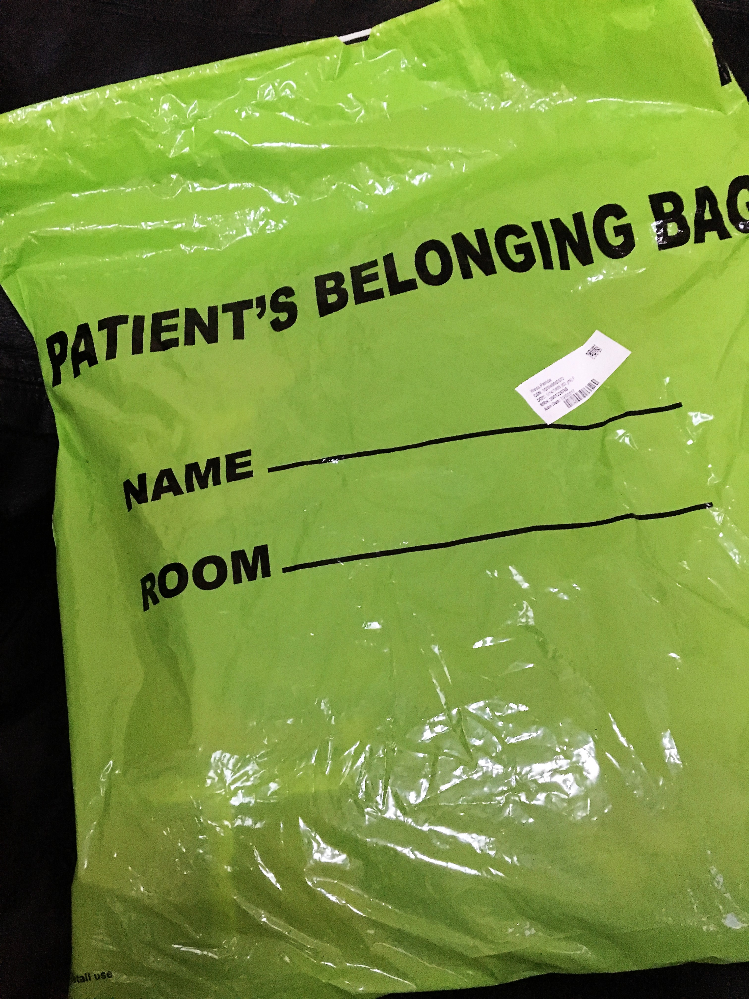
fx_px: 837
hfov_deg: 48.2
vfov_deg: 61.7
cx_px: 374
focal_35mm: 29
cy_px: 500
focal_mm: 4.15
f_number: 2.2
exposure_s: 1/15
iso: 500
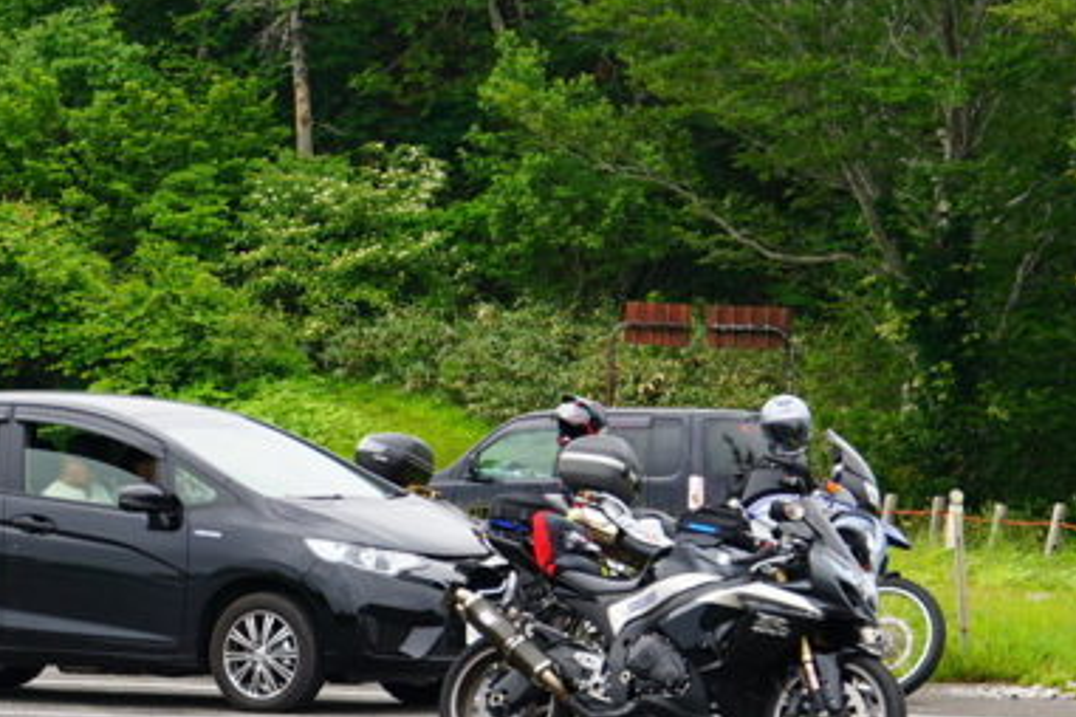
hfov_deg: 9.0
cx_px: 376
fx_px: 6844
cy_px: 301
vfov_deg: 6.0
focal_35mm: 229
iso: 400
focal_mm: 73
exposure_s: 1/350
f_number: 5.6
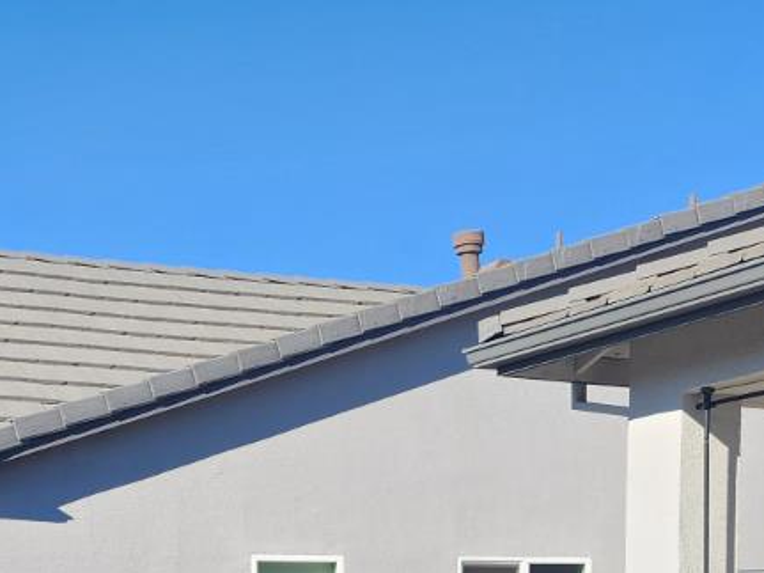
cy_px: 982
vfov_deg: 16.0
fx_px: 1765
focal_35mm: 80
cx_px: 305
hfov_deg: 24.4
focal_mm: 6.4
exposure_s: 1/668
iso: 12
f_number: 1.8
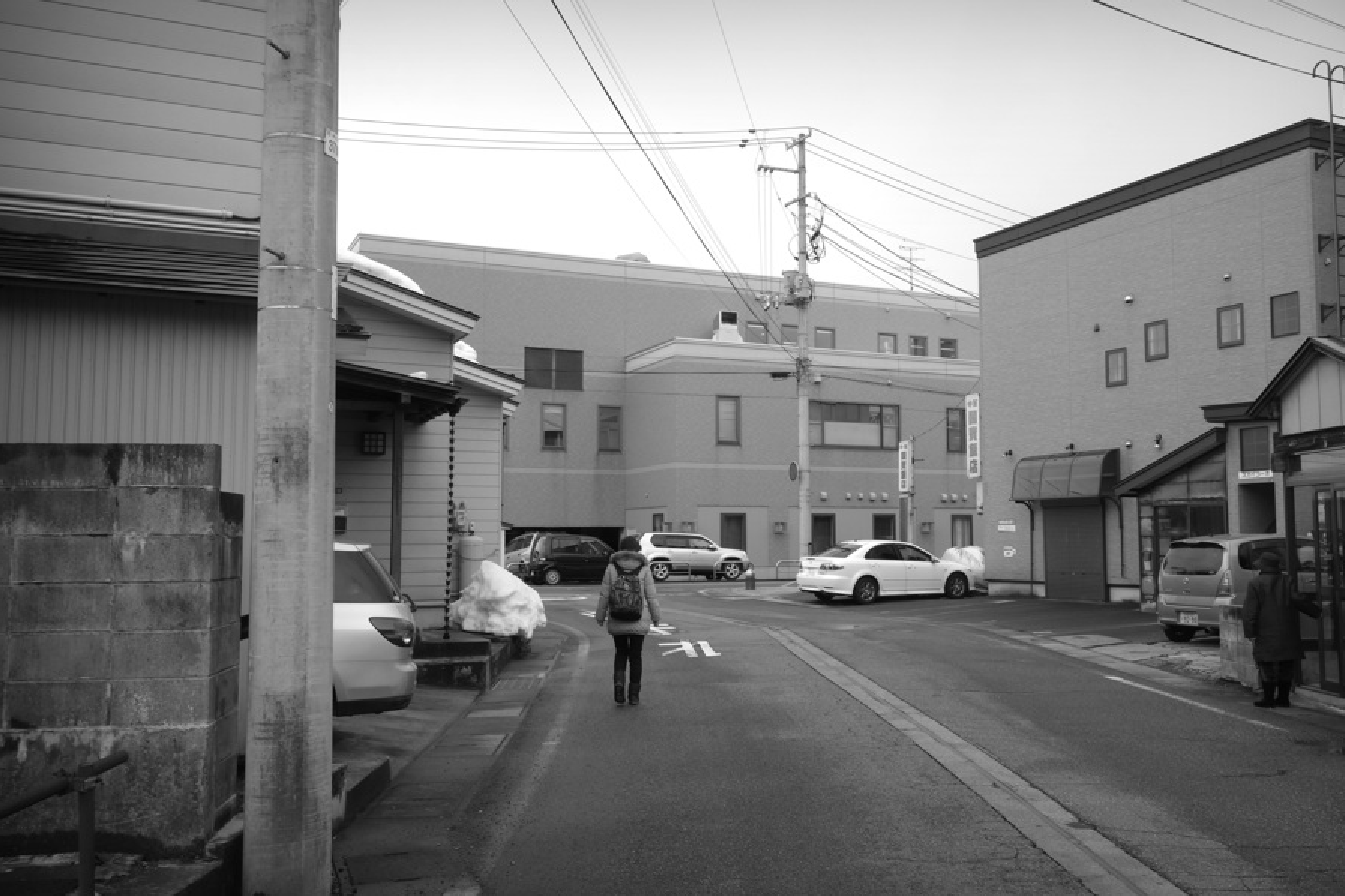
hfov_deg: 58.5
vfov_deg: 41.1
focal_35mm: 32
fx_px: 1195
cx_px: 760
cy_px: 450
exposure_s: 1/250
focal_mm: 10.4
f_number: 5.6
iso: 125
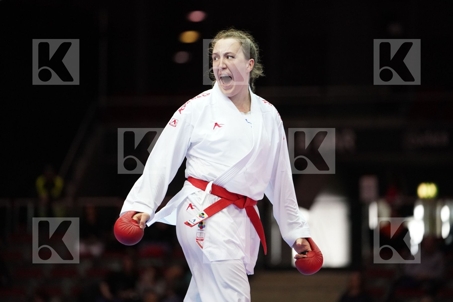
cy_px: 151
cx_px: 226
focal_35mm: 191
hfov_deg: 10.8
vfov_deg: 7.2
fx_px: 2403
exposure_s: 1/1000
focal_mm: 191
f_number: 2.8
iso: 6400
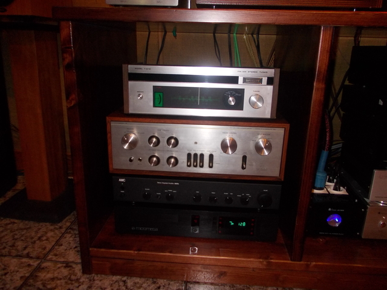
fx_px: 313
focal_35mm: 28
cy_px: 145
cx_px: 194
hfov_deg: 63.4
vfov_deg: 49.7
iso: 200
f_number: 2.7
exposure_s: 1/25
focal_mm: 4
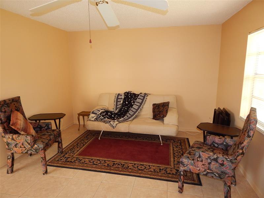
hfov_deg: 73.9
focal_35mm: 23
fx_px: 175
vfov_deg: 58.9
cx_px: 132
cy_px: 99
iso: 200
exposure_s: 1/30
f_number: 3
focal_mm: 4
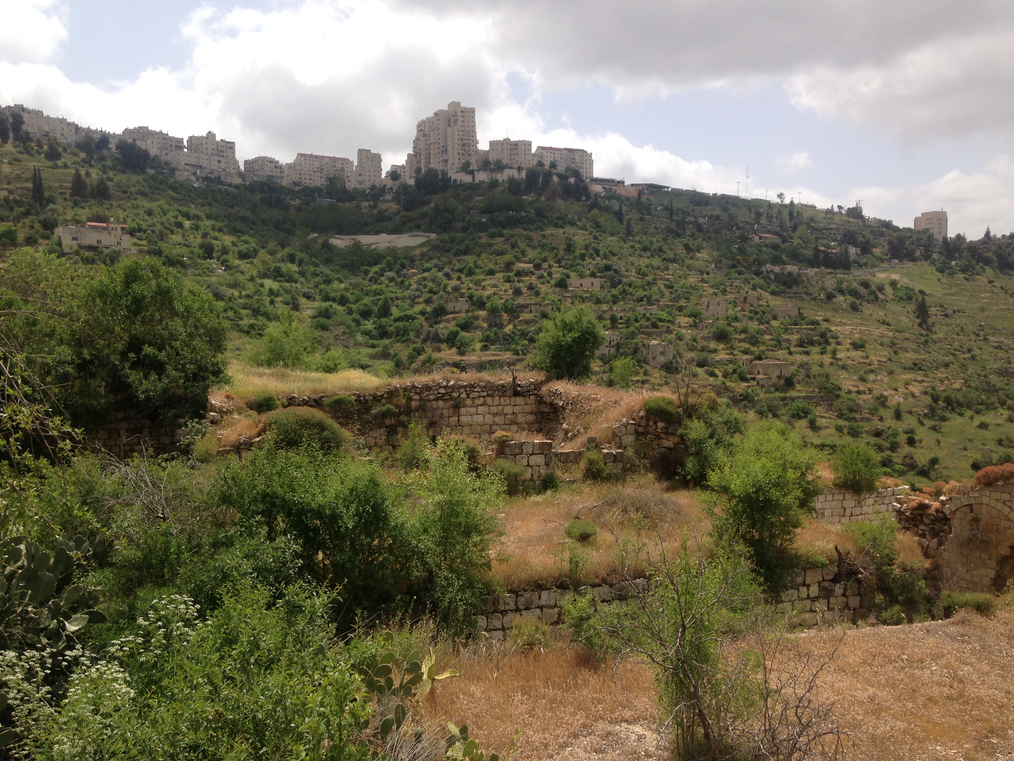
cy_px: 380
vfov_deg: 42.9
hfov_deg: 55.4
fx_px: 967
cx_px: 507
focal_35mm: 33
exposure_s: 1/1808
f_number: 2.4
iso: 50
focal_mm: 4.12
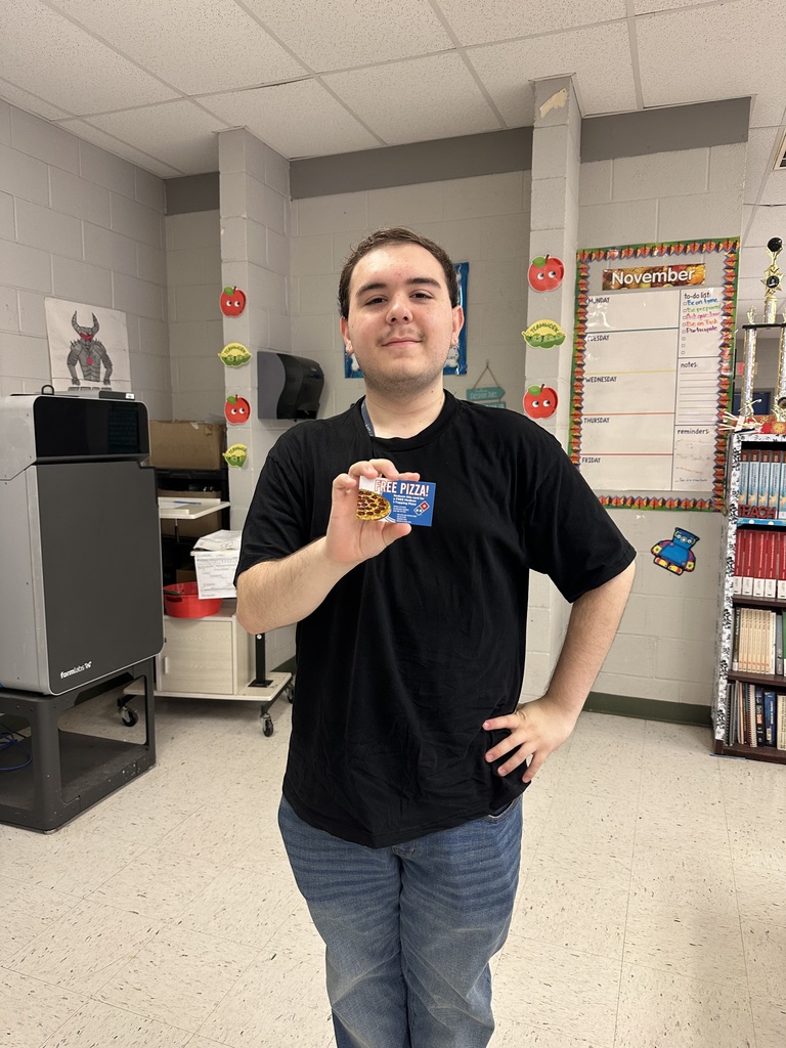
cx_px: 393
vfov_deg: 71.6
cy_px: 524
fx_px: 727
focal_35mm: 24
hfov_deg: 56.8
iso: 160
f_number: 1.78
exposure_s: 1/60
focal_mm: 6.86
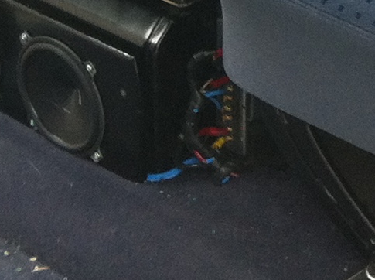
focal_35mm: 187
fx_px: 2022
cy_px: -292
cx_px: 459
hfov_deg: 10.4
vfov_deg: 7.6
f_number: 2.8
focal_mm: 3.85
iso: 100
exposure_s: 1/40
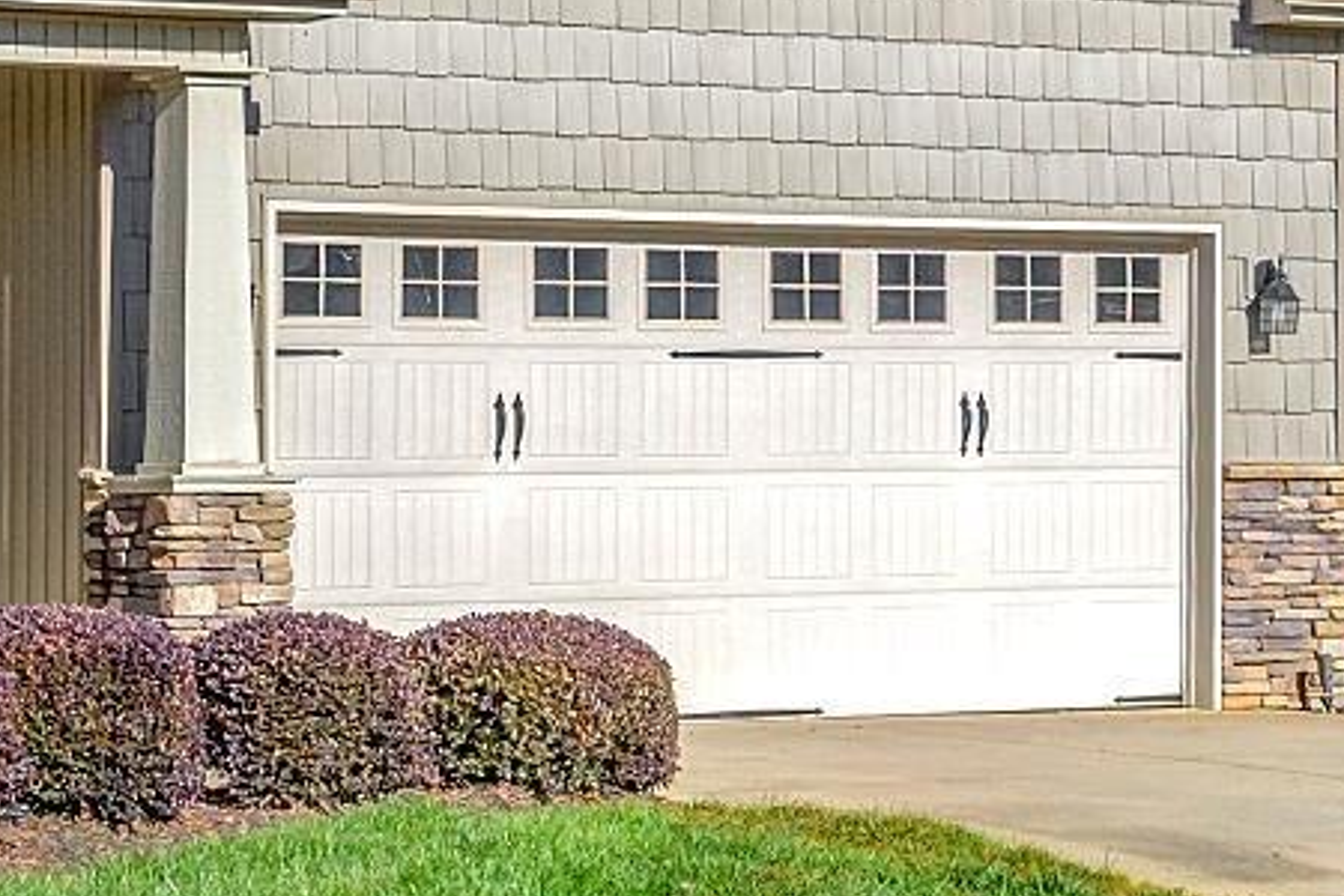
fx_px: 4480
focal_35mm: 120
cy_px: -34
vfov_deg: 11.3
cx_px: 146
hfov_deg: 16.8
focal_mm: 18
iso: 200
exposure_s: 1/1000
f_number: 7.1
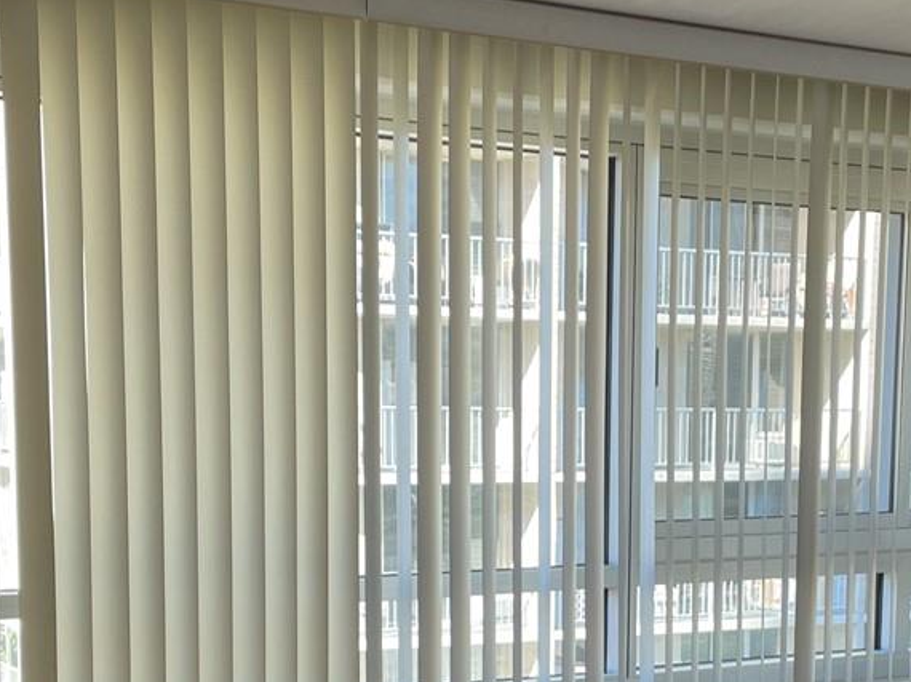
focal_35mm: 73
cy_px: 712
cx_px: 555
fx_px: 1920
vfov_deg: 19.5
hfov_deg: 26.6
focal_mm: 4.2
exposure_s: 1/120
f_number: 1.6
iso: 50
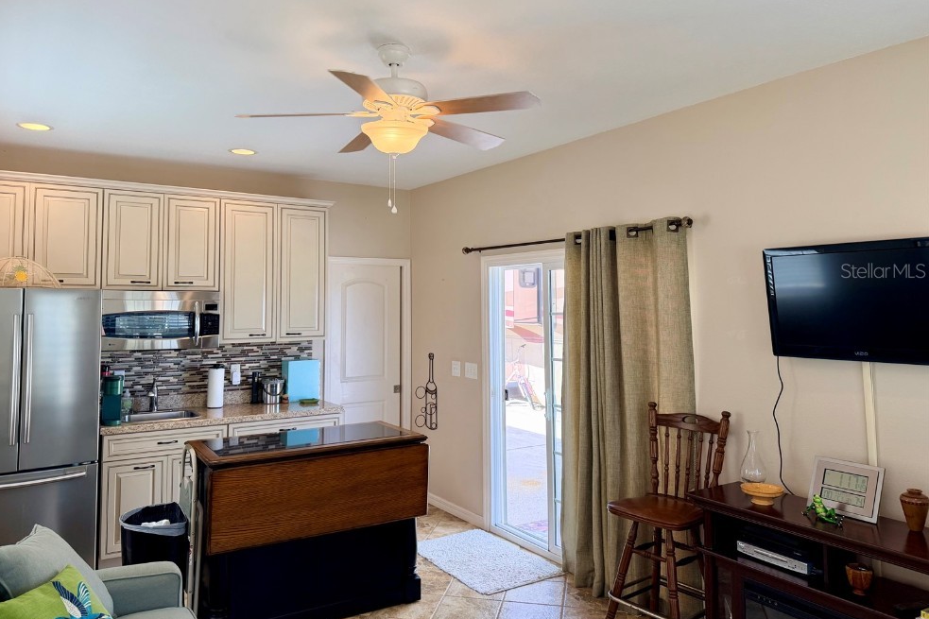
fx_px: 671
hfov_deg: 69.4
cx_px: 446
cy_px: 270
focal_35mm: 26
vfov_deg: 49.4
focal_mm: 6.76
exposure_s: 1/176
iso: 80
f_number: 1.78
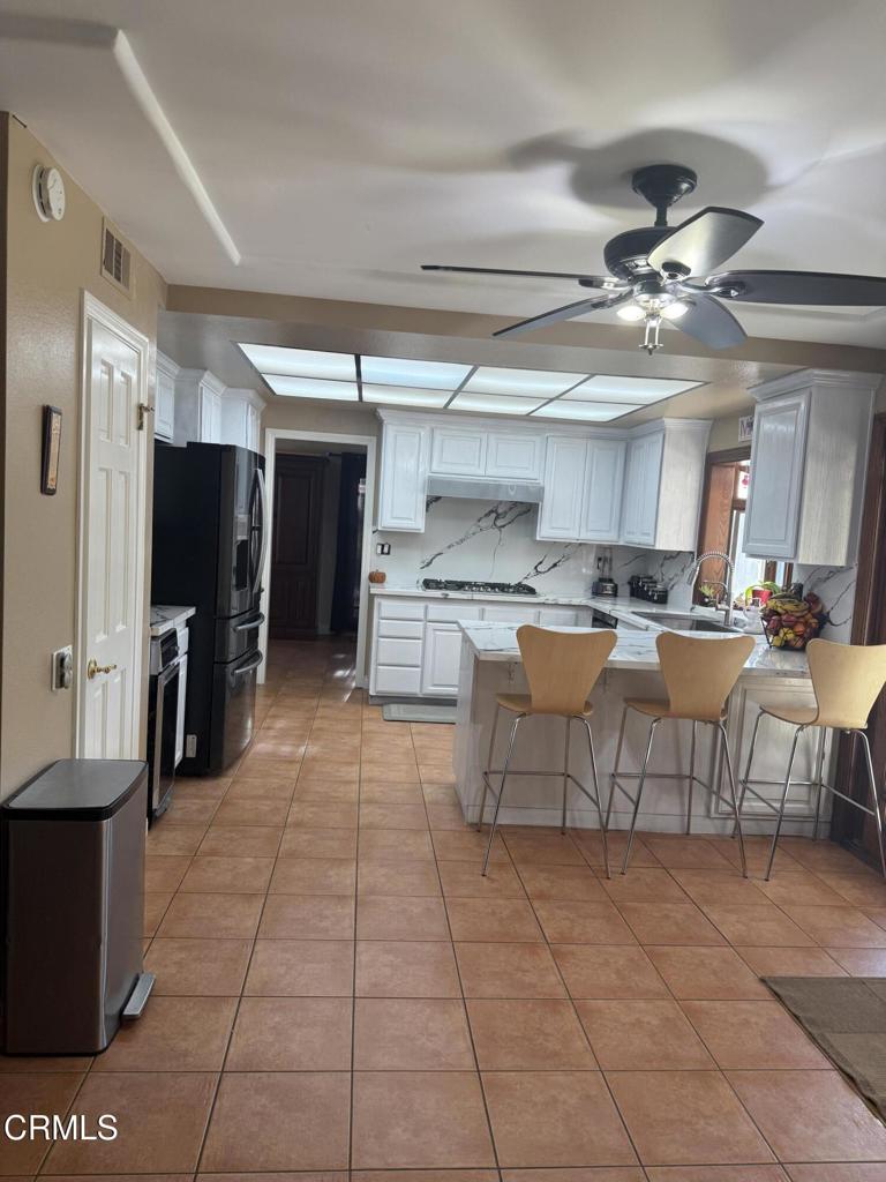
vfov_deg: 71.6
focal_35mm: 24
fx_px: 819
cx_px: 443
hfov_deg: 56.8
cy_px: 591
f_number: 1.78
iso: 125
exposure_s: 1/142
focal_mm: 6.76
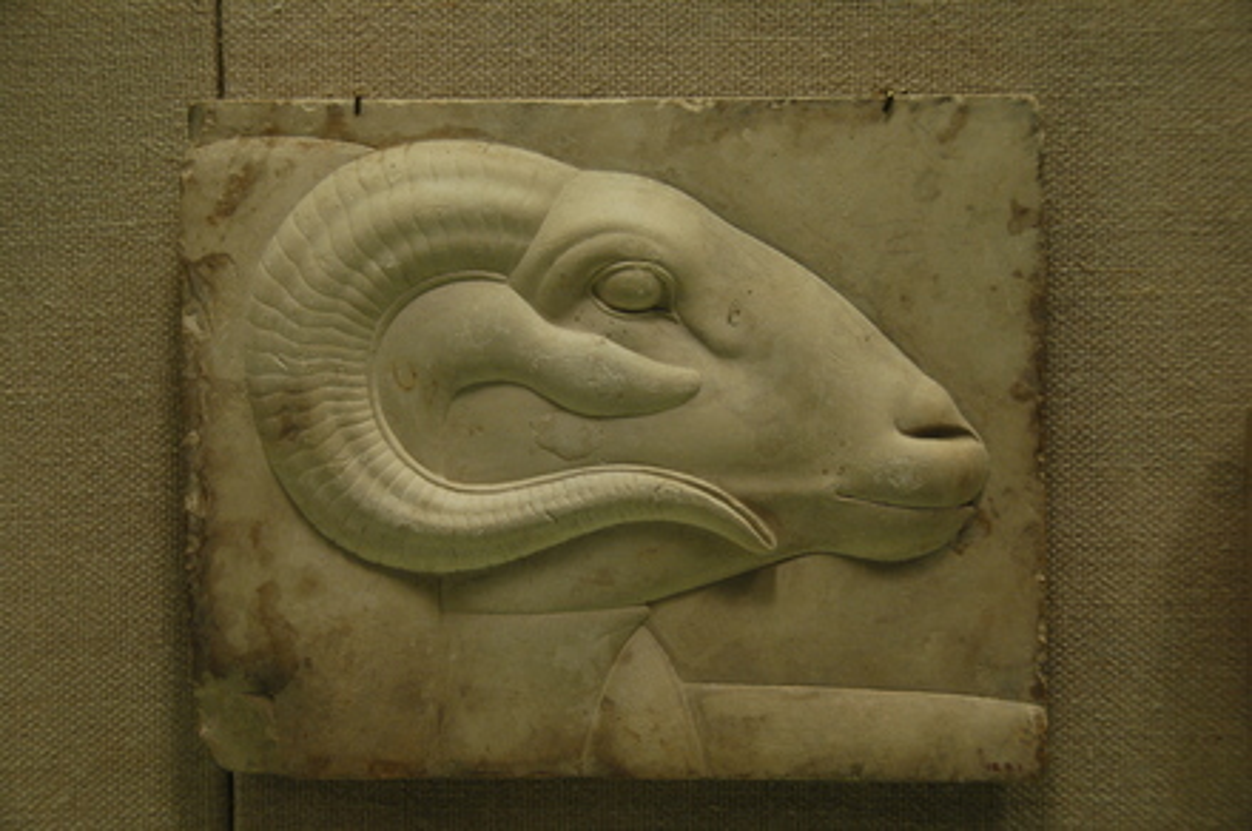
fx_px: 2396
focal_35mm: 69
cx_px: 626
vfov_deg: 19.7
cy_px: 416
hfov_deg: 29.3
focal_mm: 46
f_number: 4.8
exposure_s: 1/80
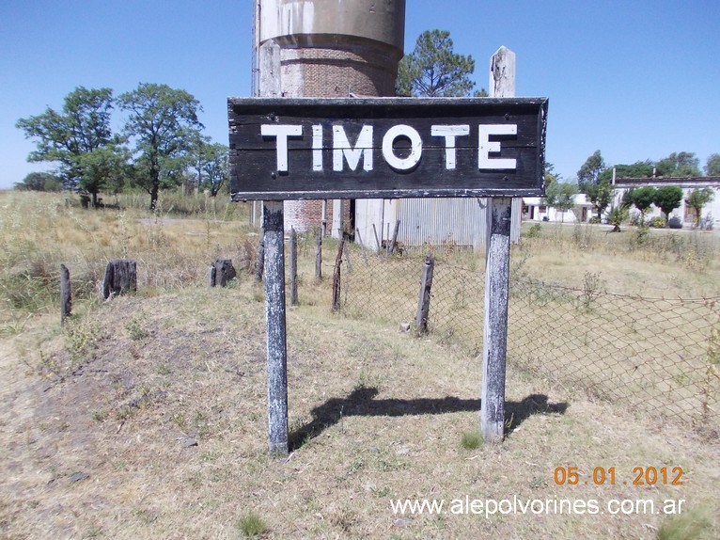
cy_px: 270
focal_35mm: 28
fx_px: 582
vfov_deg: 49.7
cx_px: 360
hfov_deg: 63.5
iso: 80
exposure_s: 1/320
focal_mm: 4
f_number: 5.4
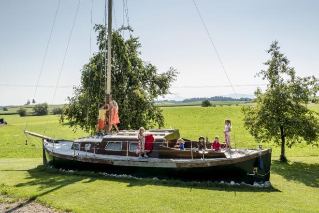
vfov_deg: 43.6
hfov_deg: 61.9
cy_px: 106
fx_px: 266
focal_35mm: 30
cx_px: 160
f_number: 13
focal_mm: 30
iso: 250
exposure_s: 1/200
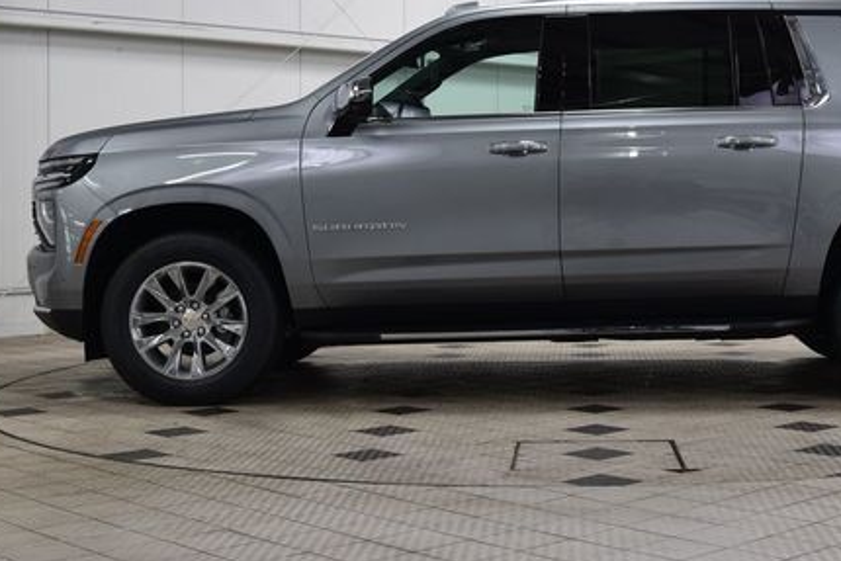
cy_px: 198
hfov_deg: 30.7
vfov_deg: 21.0
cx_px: 598
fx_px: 1513
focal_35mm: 65
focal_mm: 29
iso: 400
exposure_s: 1/20
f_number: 6.3
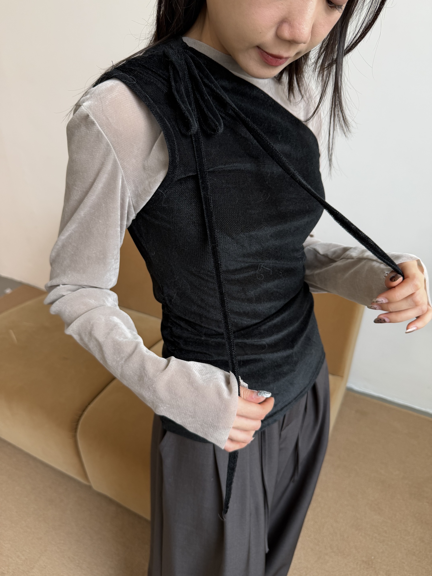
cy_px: 288
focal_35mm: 24
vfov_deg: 71.6
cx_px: 216
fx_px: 399
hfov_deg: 56.8
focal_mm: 6.76
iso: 100
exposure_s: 1/121
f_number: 1.78
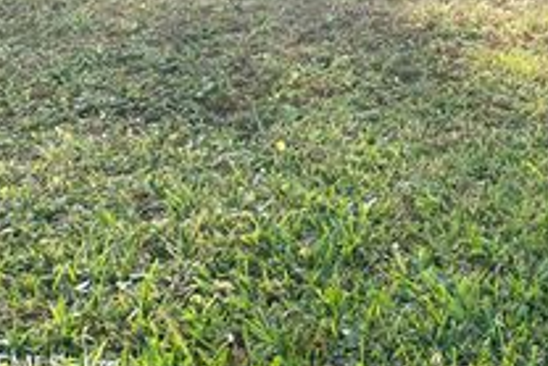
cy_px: -83
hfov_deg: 31.4
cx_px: 522
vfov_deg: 21.0
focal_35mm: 60
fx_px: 914
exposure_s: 1/2028
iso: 80
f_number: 1.78
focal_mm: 6.86
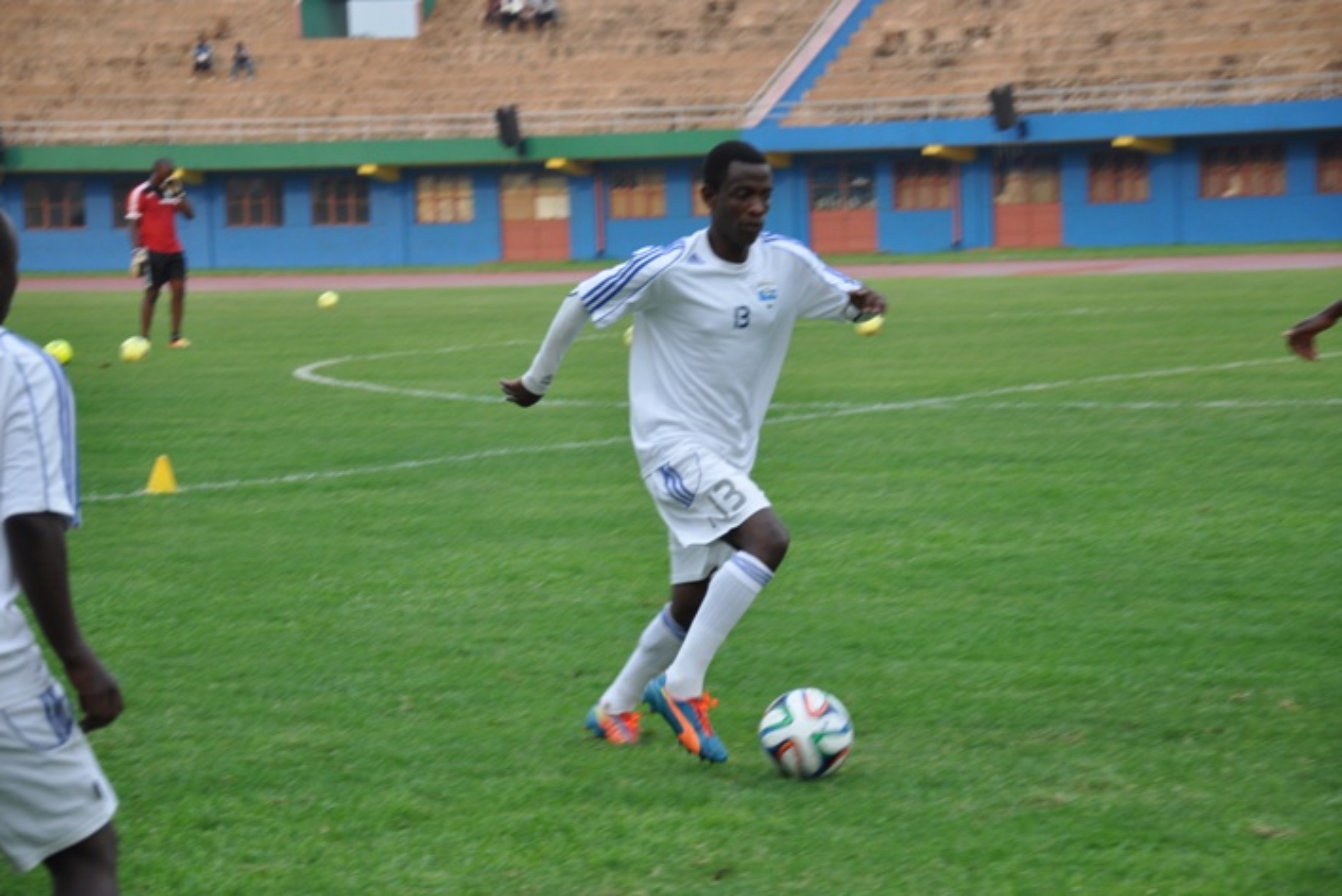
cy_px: 448
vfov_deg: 10.7
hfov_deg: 15.9
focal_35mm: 129
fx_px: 4792
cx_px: 674
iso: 500
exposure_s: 1/250
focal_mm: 85
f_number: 5.6
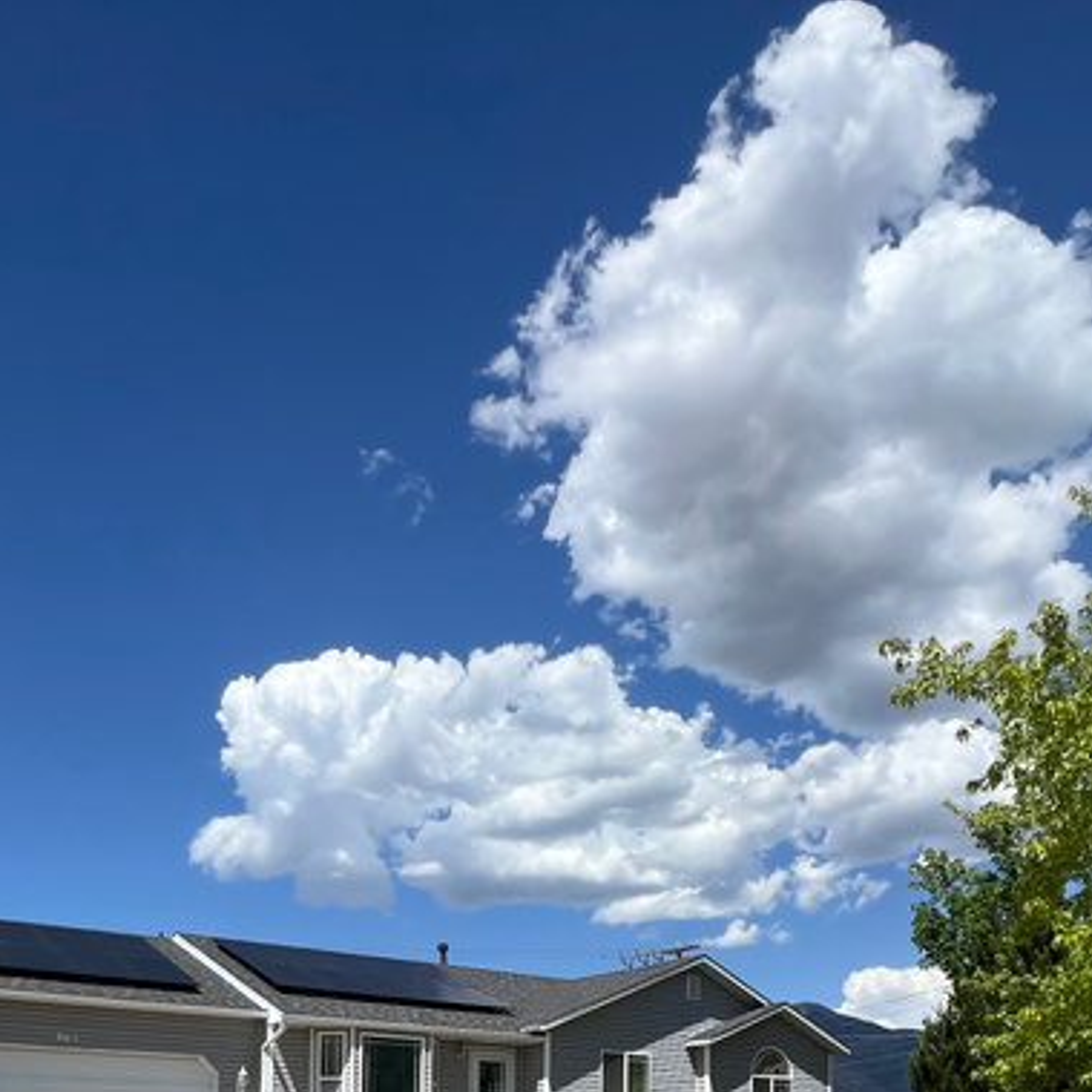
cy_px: 1101
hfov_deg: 51.9
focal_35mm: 31
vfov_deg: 44.4
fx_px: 1106
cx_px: 402
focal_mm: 1.57
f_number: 1.8
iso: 32
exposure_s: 1/3125
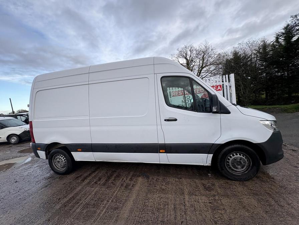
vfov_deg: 85.7
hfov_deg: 102.1
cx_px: 150
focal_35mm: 14
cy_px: 112
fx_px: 121
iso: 40
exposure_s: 1/329
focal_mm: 2.22
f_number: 2.2
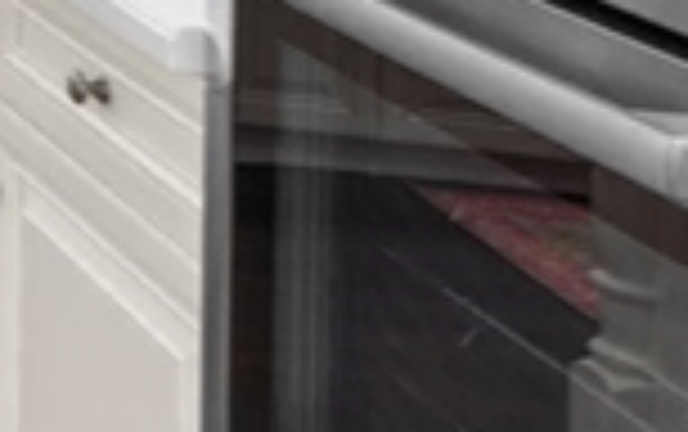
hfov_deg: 10.6
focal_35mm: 109
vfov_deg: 10.6
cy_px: -542
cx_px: -1511
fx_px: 2046
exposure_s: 1
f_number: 8
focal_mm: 16
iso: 125
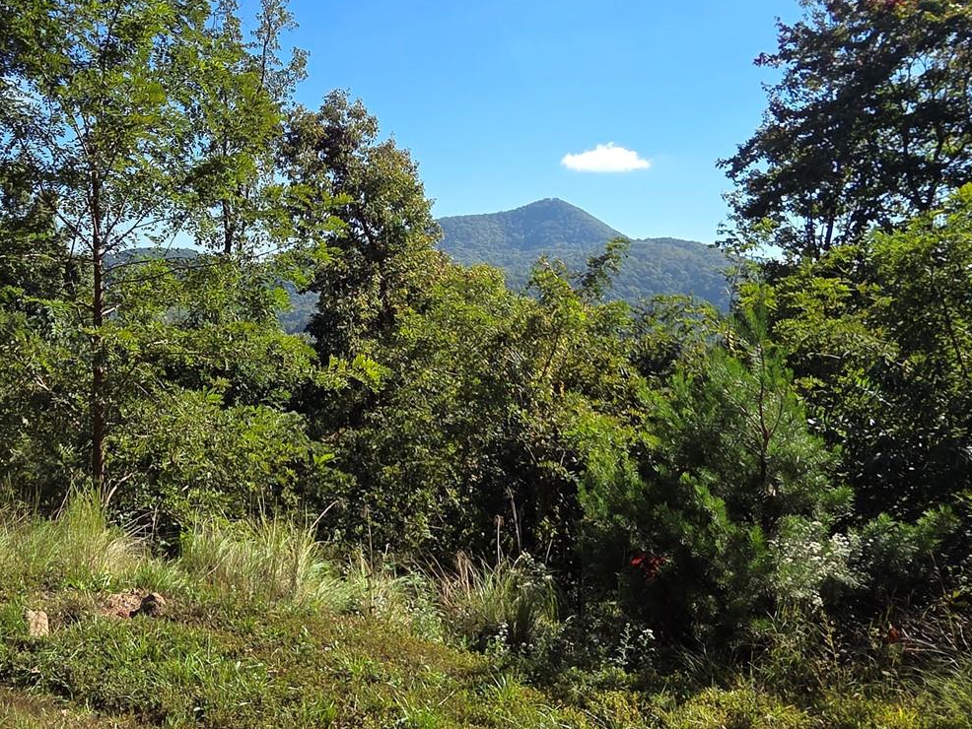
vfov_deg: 51.3
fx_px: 758
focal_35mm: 27
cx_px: 314
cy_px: 337
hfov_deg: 63.5
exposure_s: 1/1525
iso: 50
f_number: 2.2
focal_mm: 2.2
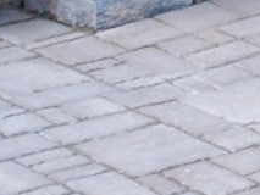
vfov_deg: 6.6
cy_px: -55
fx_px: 1691
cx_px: 568
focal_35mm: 225
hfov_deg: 8.2
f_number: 2.8
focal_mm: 7.54
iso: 80
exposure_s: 1/125
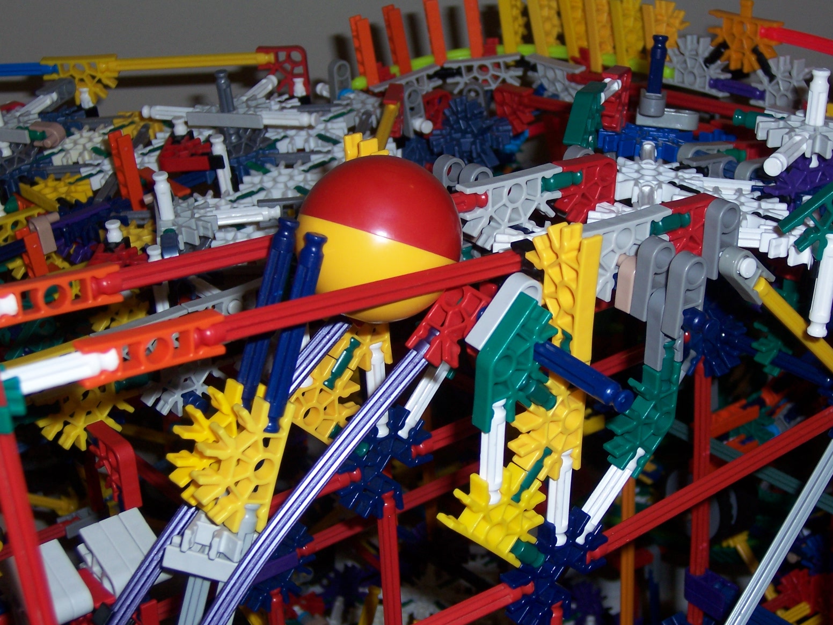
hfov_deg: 26.7
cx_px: 416
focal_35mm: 73
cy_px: 312
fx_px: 1757
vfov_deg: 20.2
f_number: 4.3
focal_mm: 12.1
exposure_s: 1/90
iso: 80
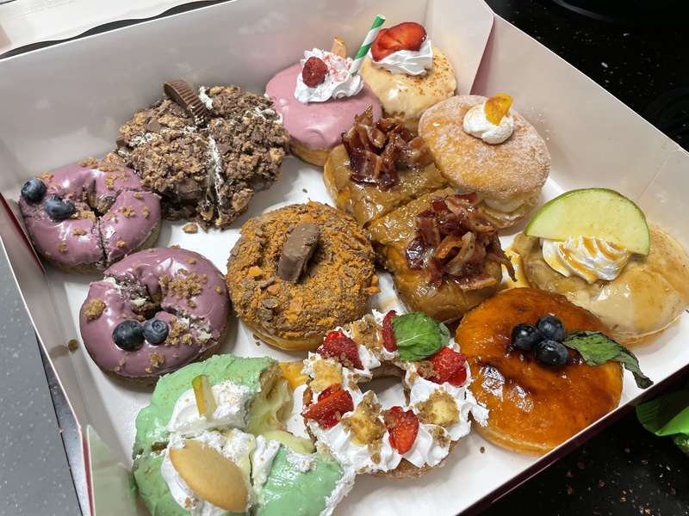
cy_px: 258
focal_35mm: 26
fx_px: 518
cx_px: 344
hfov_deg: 67.3
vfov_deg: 53.1
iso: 125
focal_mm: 4.2
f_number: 1.6
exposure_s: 1/120
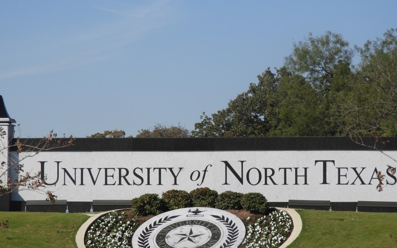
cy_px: 140
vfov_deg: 6.8
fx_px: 2077
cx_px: 199
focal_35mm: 192
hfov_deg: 10.9
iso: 100
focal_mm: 32.2
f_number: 5.3
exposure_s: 1/1000
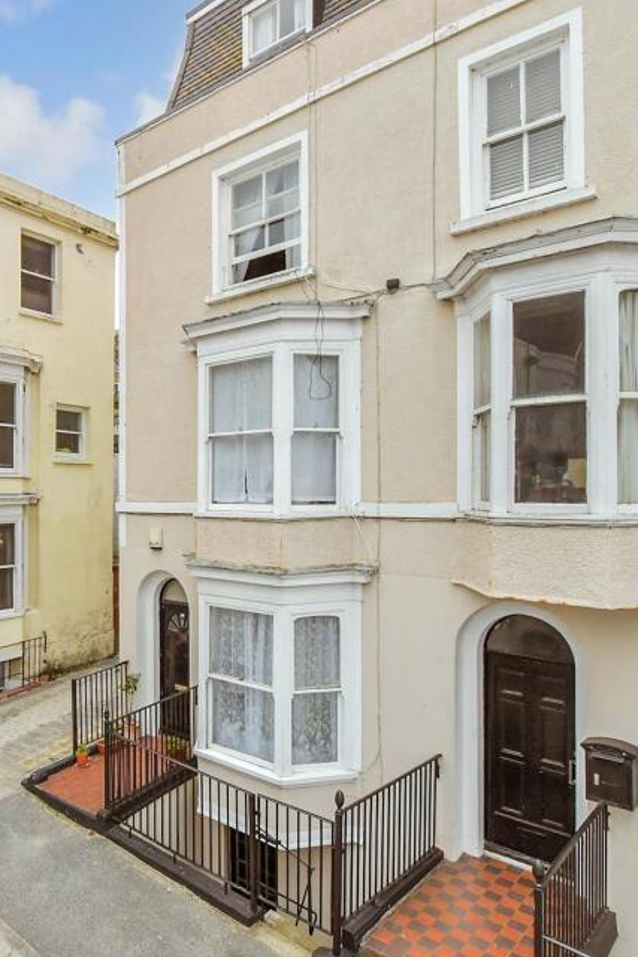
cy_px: 482
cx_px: 136
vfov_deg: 73.7
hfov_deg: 50.3
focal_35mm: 24
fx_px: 638
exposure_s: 1/640
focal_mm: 10
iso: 2000
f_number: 10
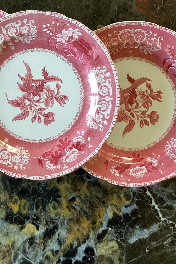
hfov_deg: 24.4
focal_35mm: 55
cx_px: 50
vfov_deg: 36.1
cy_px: 100
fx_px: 403
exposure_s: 1/60
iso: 320
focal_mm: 3.3
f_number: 2.4
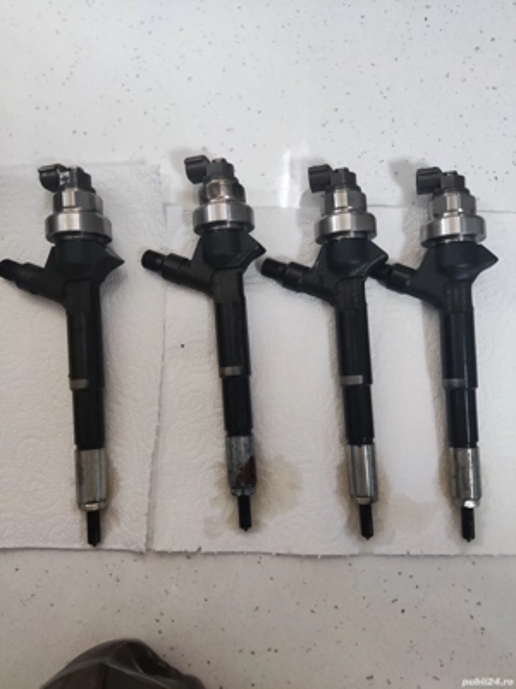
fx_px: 497
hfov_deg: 54.9
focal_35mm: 25
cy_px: 344
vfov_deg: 69.4
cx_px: 258
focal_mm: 4.71
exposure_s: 1/50
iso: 656
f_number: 1.79
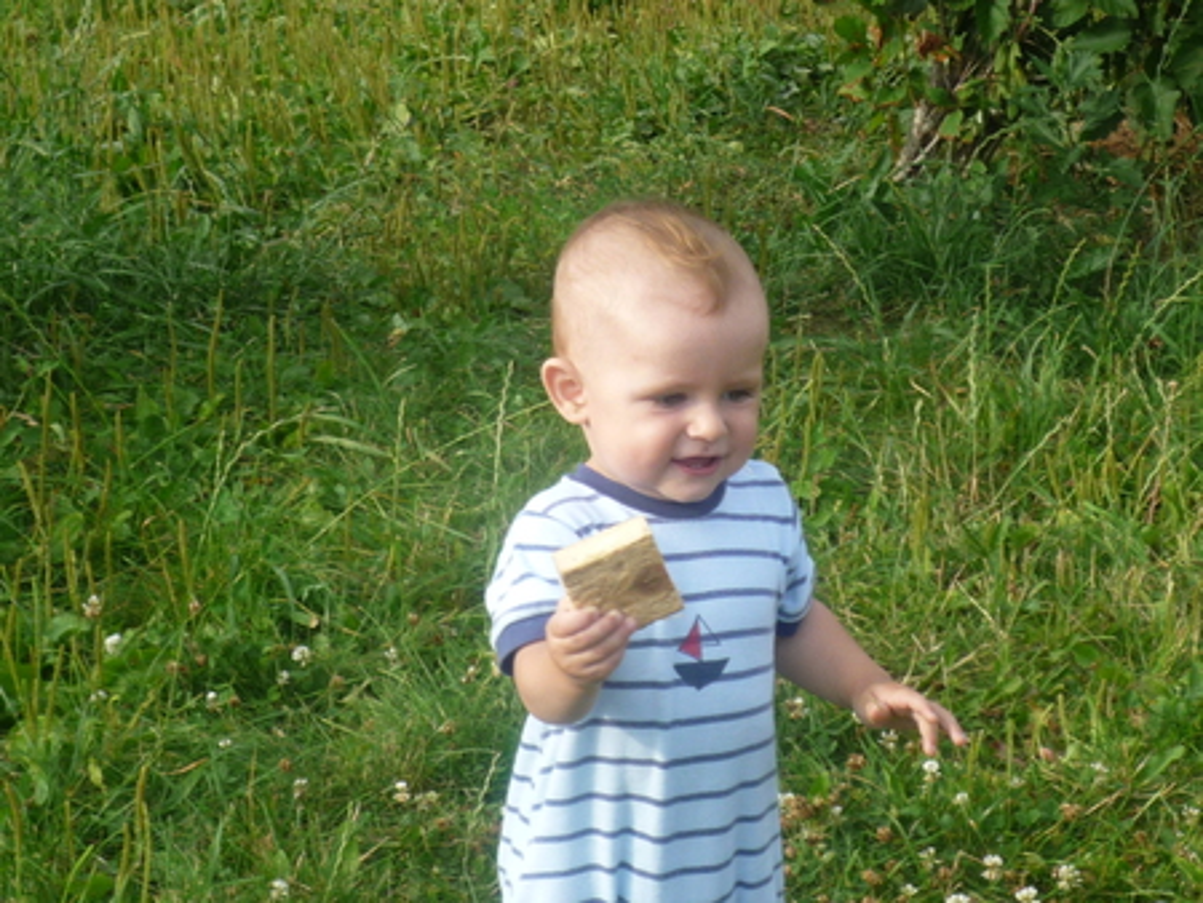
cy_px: 452
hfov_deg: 14.6
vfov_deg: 11.0
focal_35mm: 135
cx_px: 602
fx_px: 4694
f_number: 4.9
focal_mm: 13.2
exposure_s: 1/200
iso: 100
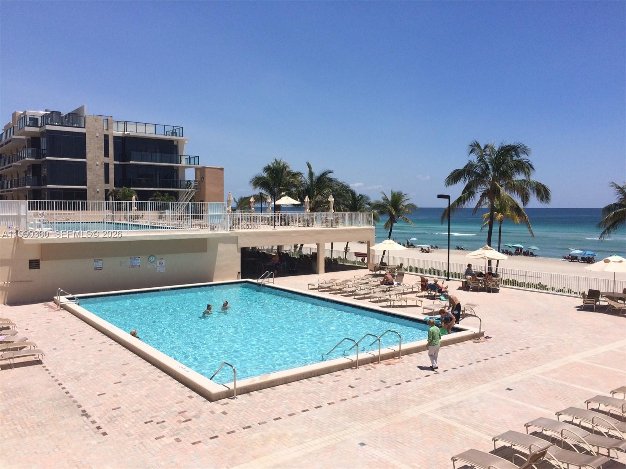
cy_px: 234
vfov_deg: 48.2
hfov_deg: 61.7
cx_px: 313
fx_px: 524
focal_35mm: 29
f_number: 2.2
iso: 32
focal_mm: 4.15
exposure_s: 1/4566
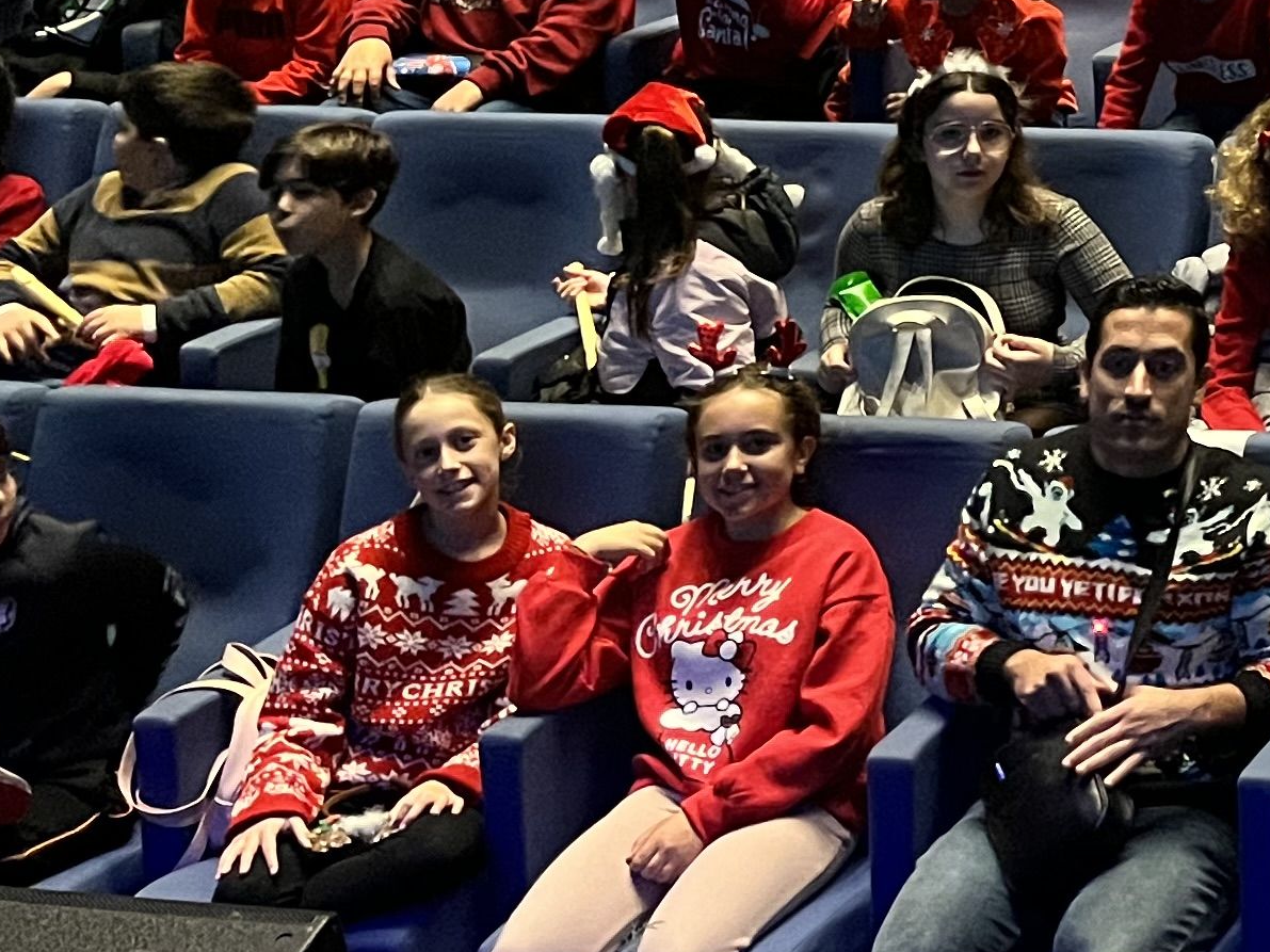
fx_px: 3228
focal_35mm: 88
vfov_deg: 16.1
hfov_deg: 19.1
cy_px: -224
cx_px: 1996
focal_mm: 5.1
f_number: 1.6
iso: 500
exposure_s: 1/33
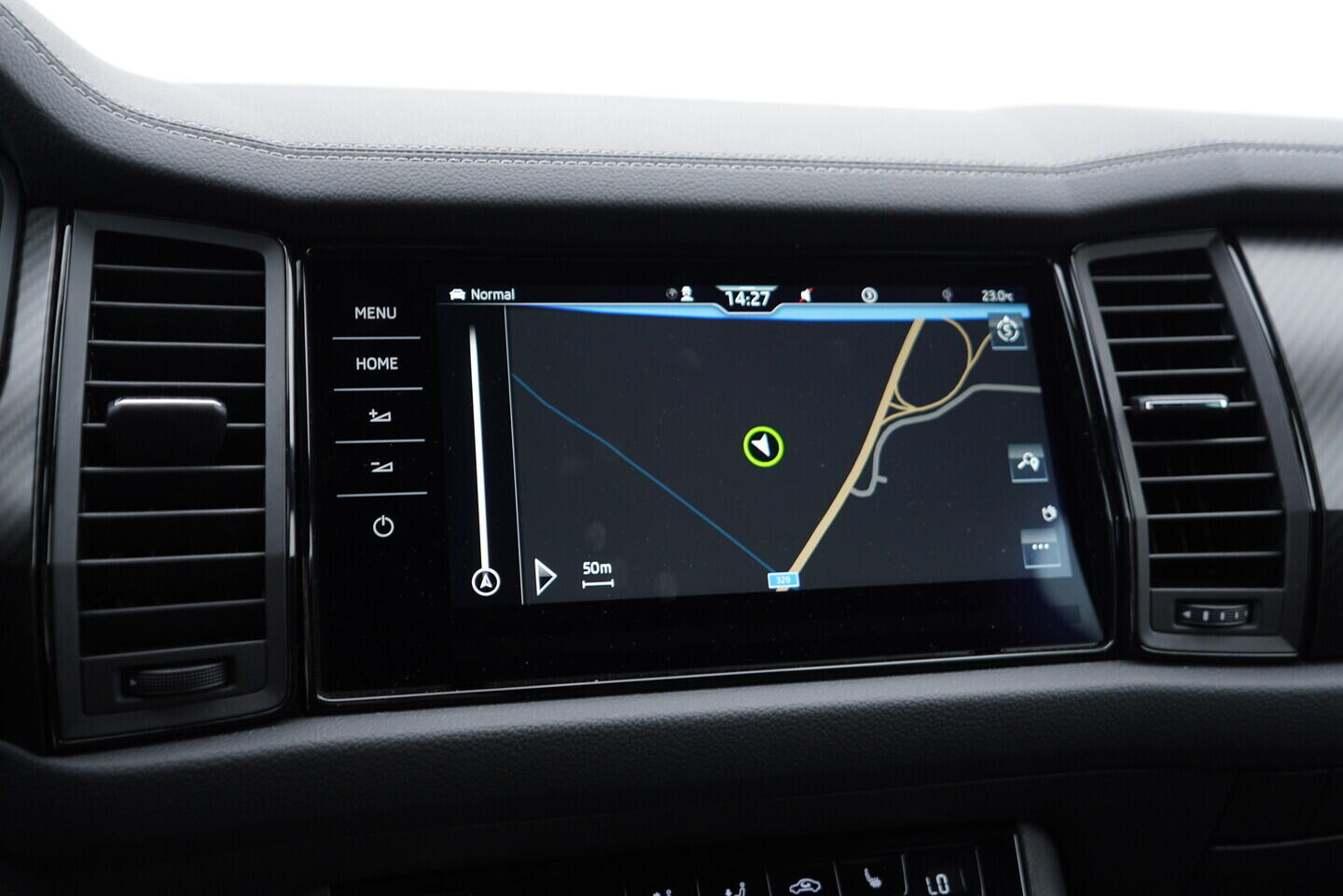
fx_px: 1343
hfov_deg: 53.1
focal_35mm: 36
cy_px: 448
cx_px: 672
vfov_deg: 36.9
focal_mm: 24
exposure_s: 1/40
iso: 200
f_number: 2.8
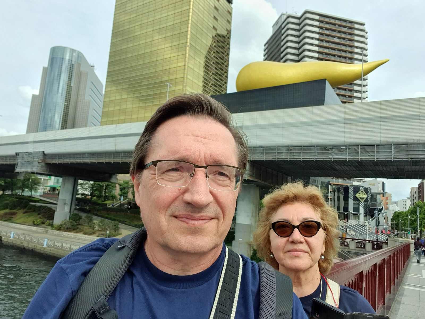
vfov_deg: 54.9
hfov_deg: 69.4
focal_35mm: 25
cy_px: 160
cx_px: 212
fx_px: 307
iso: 50
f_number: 1.9
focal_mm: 3.3
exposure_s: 1/1264
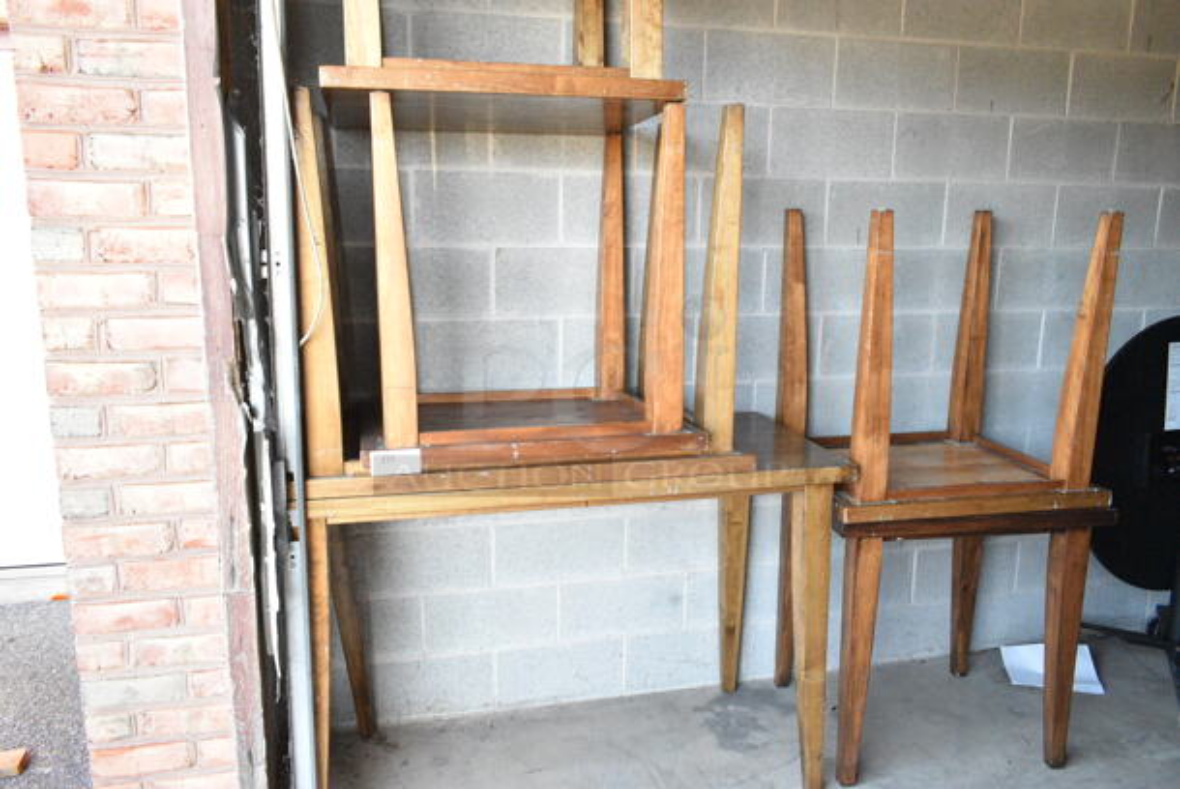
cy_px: 394
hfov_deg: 67.3
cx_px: 590
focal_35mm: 27
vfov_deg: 48.0
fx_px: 886
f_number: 8
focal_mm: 18
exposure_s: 1/250
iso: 6400
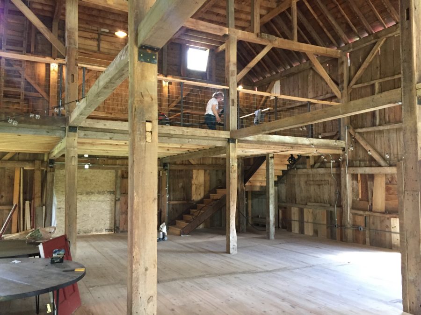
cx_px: 210
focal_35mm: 29
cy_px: 158
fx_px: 353
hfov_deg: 61.7
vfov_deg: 48.2
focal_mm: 4.15
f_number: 2.2
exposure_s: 1/30
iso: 200
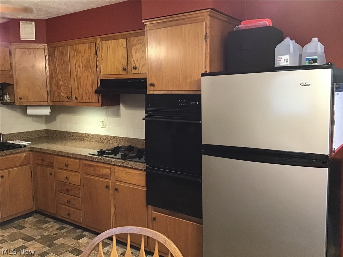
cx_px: 172
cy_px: 128
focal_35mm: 31
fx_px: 307
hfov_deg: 58.4
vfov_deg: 45.4
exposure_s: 1/30
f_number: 2.4
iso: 200
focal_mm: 3.3
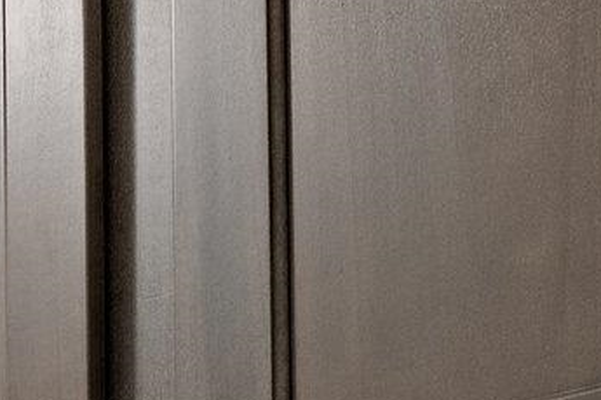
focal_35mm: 89
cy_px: 874
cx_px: -686
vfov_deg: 12.8
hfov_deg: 16.1
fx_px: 1486
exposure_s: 1/2
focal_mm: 10
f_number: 8
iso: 500
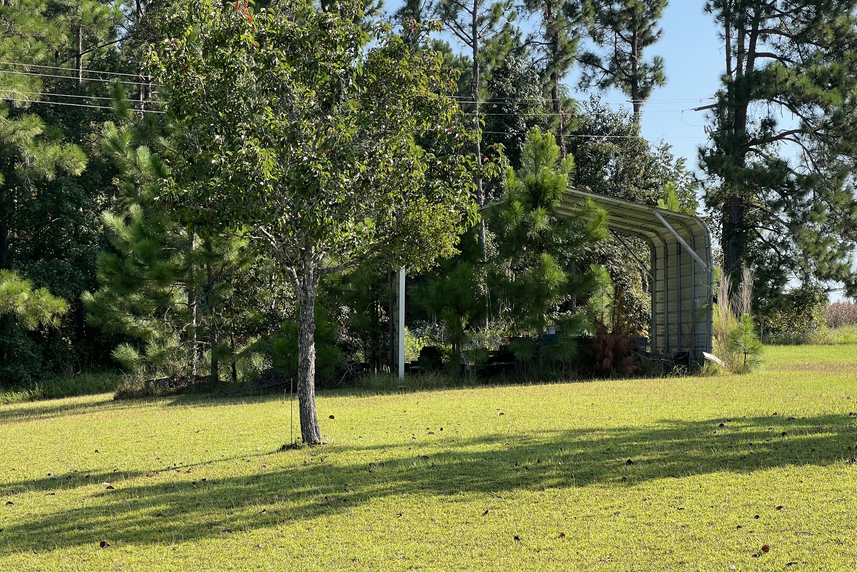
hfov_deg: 25.1
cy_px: 311
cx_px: 431
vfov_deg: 16.9
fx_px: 1928
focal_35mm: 81
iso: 32
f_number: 2.8
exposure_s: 1/302
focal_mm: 9
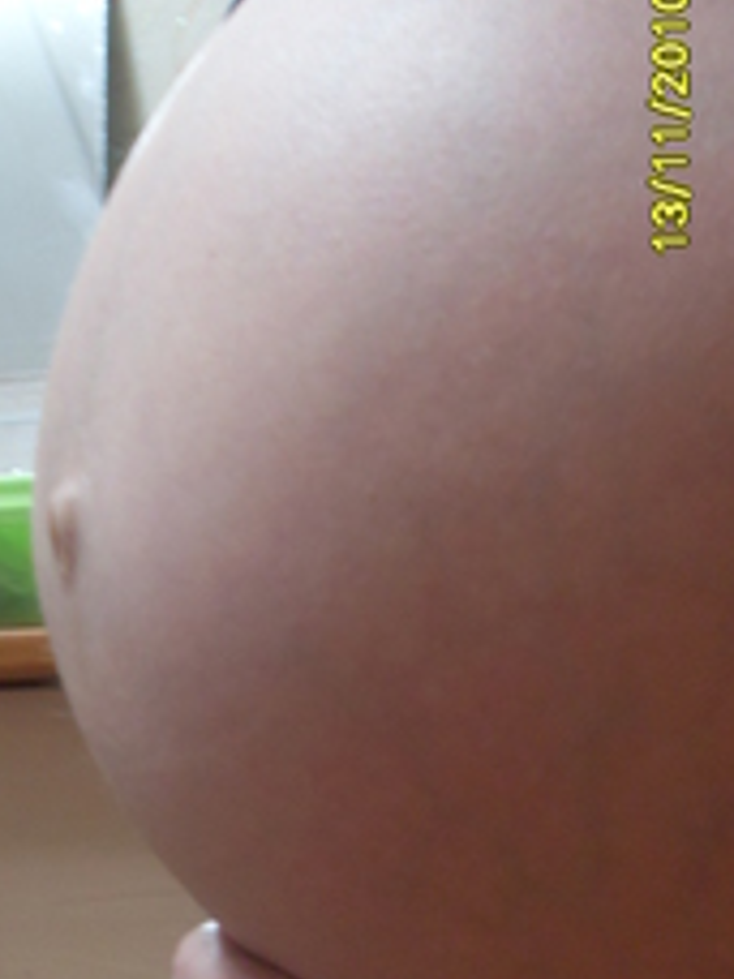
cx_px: 86
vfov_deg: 26.5
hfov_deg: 19.8
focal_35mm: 73
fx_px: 2064
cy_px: 678
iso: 200
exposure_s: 1/8
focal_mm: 6.3
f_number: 2.8
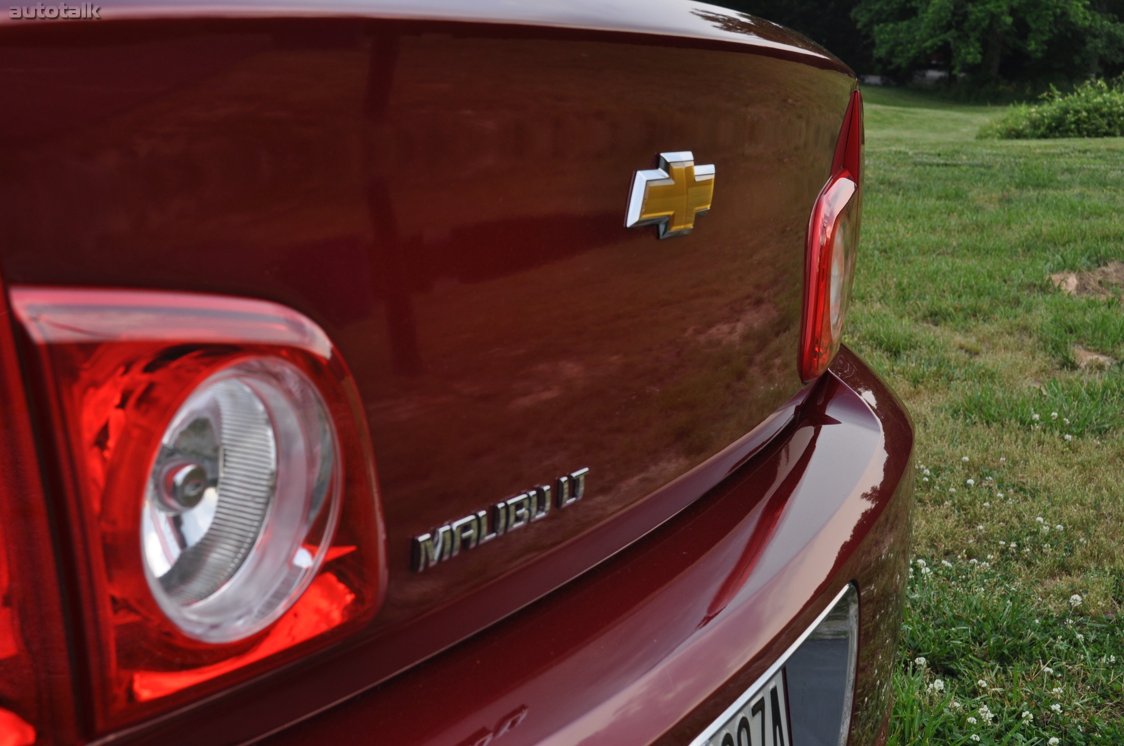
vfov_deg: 26.4
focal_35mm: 51
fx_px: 1590
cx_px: 562
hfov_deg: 38.9
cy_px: 373
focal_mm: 34
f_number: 8
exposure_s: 1/80
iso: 200
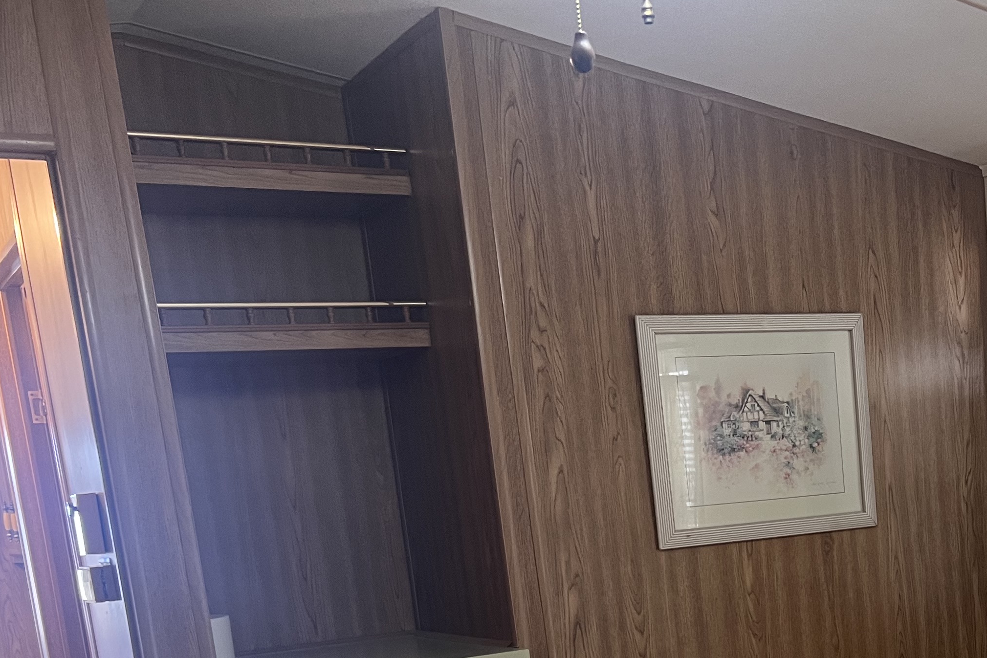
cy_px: 731
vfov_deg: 23.5
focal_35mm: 54
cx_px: 852
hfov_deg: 35.1
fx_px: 1480
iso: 160
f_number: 1.5
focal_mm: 5.7
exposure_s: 1/60
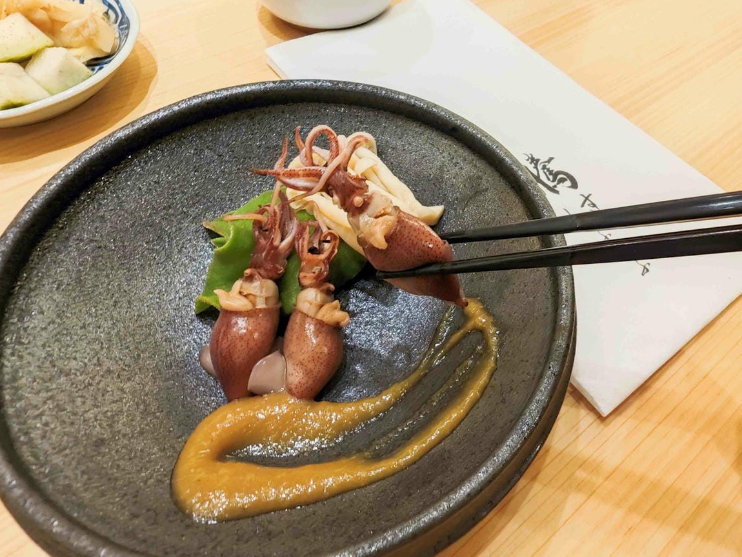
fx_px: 515
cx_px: 368
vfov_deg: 56.8
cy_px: 270
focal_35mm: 24
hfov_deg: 71.6
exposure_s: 1/40
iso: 160
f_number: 1.8
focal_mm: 2.03
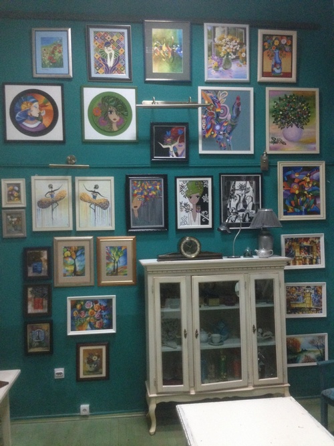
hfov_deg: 42.9
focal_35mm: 33
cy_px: 223
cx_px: 167
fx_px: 425
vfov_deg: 55.4
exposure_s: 1/15
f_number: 2.4
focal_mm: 4.12
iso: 400
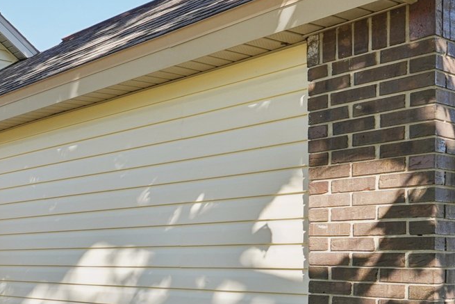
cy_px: 270
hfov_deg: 33.2
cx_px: -74
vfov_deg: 26.2
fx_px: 632
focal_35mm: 50
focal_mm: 16
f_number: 8
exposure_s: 1/200
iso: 400
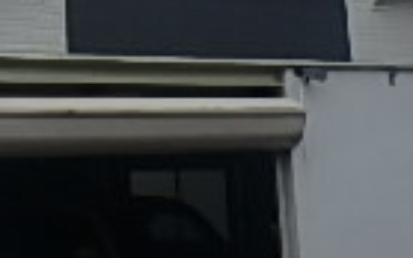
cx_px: -51
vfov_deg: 9.7
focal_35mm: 127
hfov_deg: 15.9
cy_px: -246
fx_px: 1430
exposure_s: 1/400
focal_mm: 4.7
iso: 125
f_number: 4.3
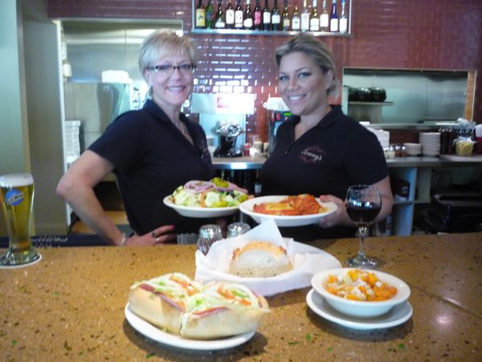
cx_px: 241
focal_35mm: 32
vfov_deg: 44.2
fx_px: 446
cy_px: 181
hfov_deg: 56.8
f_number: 3.3
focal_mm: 5.2
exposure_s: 1/15
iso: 400
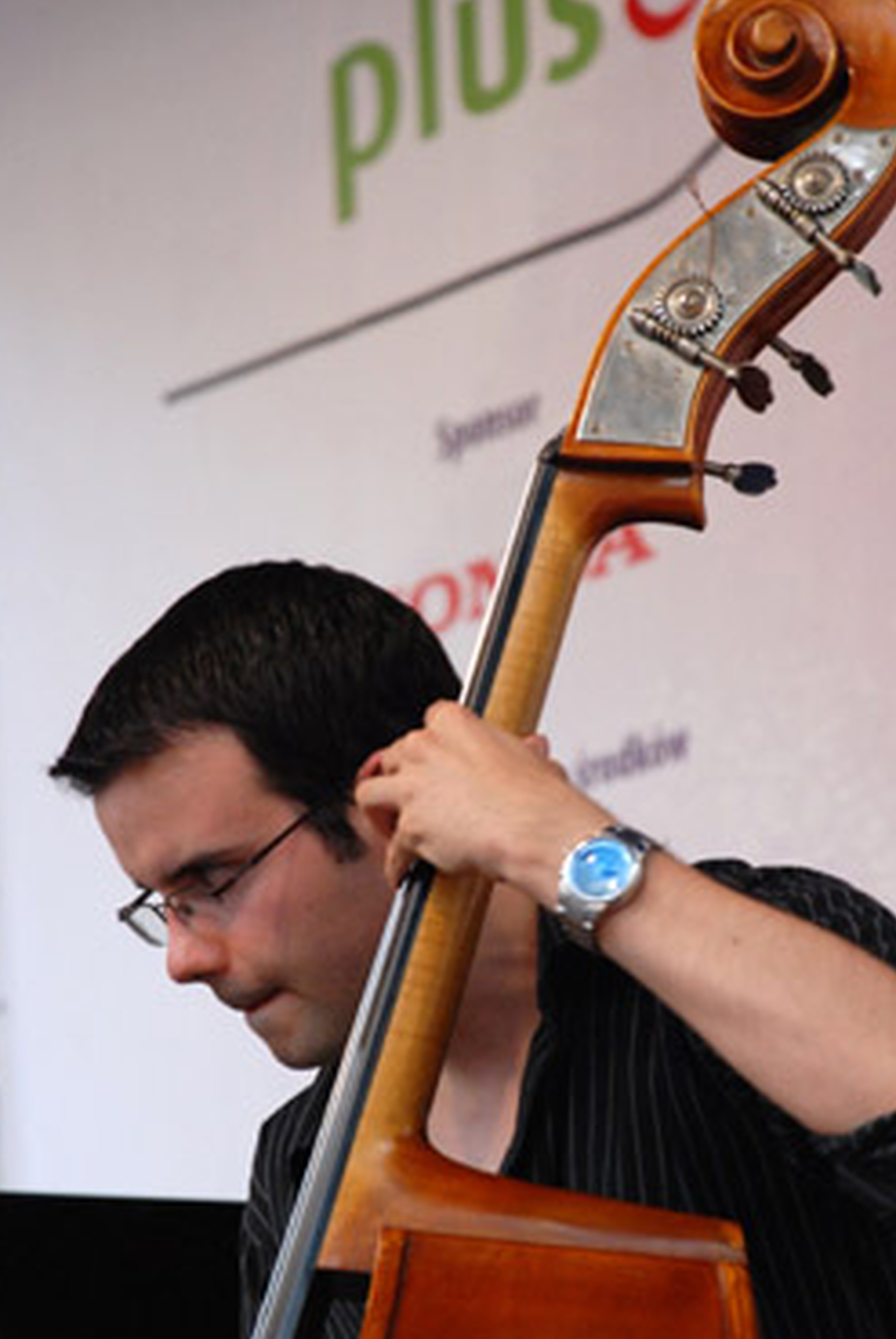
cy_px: 813
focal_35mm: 214
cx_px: 528
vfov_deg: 9.6
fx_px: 7954
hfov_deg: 6.4
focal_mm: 105
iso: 800
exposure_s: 1/80
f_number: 5.6
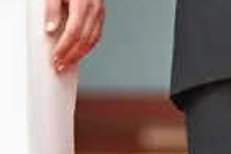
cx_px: 328
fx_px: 8065
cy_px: -275
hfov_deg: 1.6
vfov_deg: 1.1
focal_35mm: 1257
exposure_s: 1/640
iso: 100
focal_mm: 135
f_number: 1.8
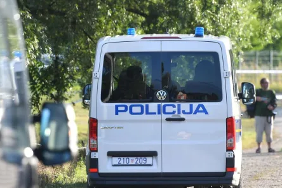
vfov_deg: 4.0
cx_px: 220
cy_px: 123
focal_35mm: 342
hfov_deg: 6.0
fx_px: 2679
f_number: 5
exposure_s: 1/1000
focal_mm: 200
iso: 280
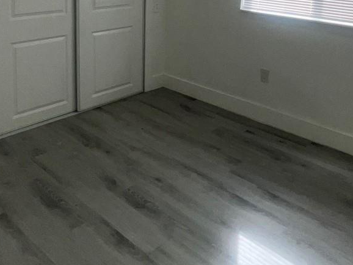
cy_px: -5
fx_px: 367
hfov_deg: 51.3
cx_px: 189
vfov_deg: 35.5
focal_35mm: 36
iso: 25
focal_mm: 1.57
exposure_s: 1/416
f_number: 1.8
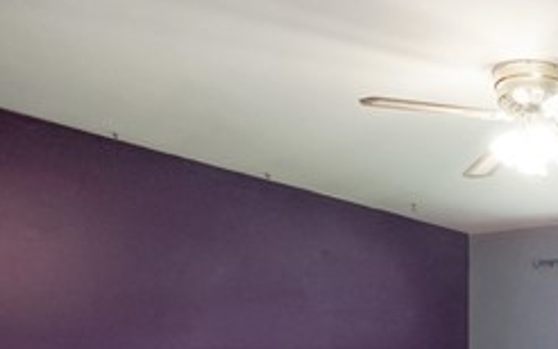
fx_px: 685
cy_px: 384
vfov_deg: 26.4
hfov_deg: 34.7
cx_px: 680
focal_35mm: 45
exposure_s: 1/2.5
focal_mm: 17
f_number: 9
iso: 400
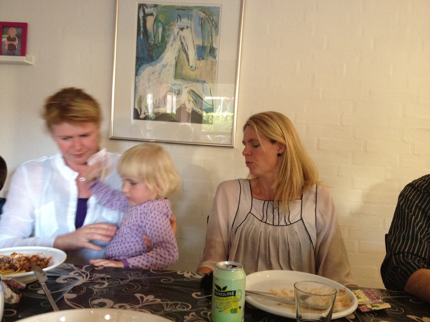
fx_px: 435
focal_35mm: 35
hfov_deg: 52.6
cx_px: 215
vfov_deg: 40.7
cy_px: 161
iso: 320
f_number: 2.4
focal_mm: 4.28
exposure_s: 1/20
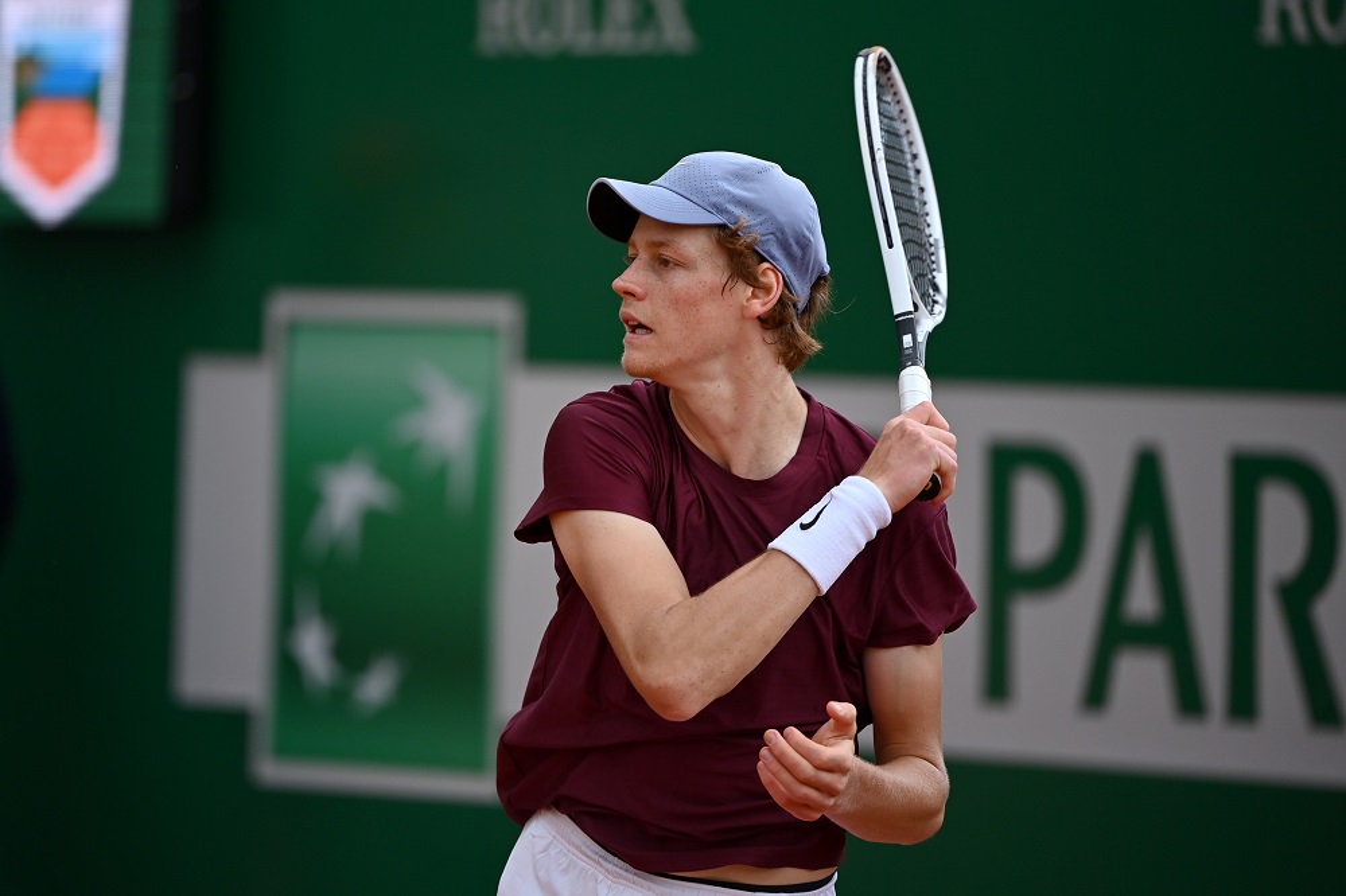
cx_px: 673
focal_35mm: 370
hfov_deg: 5.6
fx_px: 13829
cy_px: 448
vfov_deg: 3.7
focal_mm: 370
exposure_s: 1/2000
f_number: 4
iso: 640
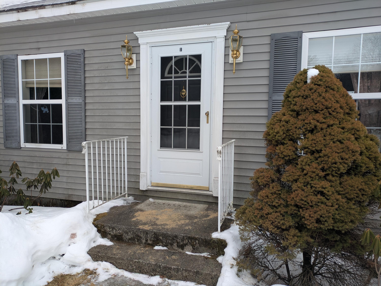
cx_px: 190
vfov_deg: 54.9
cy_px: 143
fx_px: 275
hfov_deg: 69.4
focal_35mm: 25
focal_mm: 5.43
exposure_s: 1/725
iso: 42
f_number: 1.89
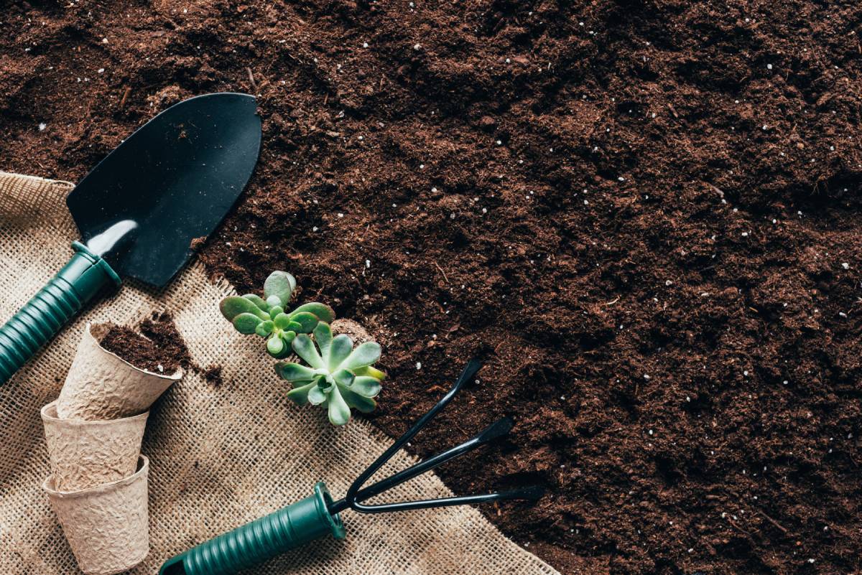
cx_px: 431
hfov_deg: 39.6
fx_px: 1198
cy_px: 288
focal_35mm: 50
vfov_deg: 27.0
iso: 250
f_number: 9
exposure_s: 1/160
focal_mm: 50
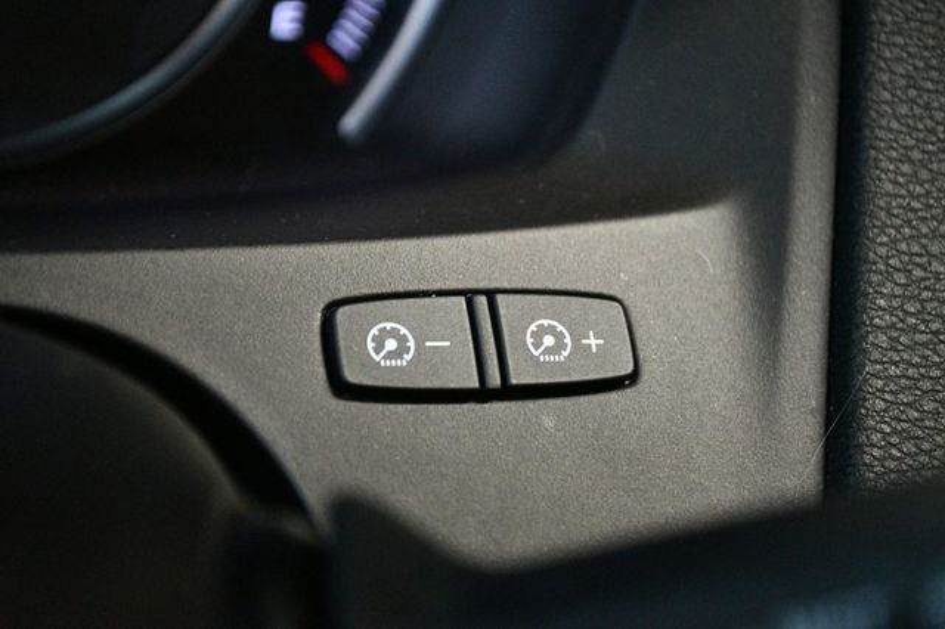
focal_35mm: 82
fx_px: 2151
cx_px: 472
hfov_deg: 24.8
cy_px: 314
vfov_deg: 16.6
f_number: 5.6
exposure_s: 1/60
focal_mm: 55
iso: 7200
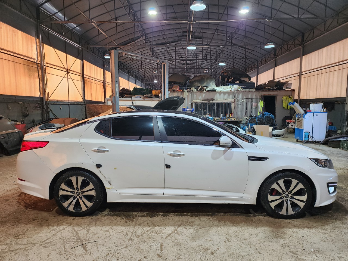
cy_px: 130
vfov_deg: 58.9
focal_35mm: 23
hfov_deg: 73.9
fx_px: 231
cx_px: 174
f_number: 1.8
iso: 100
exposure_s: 1/120
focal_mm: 6.4
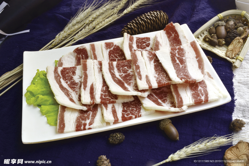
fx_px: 270
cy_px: 83
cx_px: 124
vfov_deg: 34.2
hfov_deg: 49.5
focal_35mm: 39
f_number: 29
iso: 100
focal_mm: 26
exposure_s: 1/4
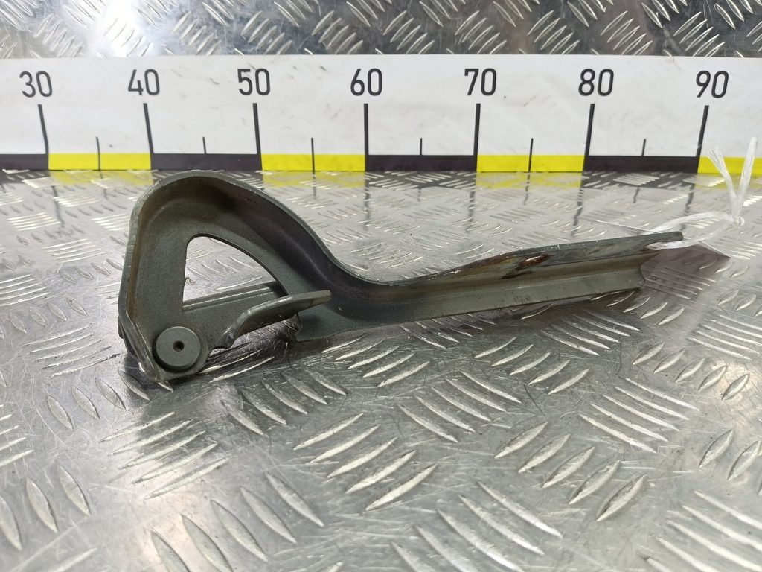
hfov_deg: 73.9
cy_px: 286
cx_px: 381
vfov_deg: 58.9
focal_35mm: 23
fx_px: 506
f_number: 1.6
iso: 156
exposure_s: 1/50
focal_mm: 4.11
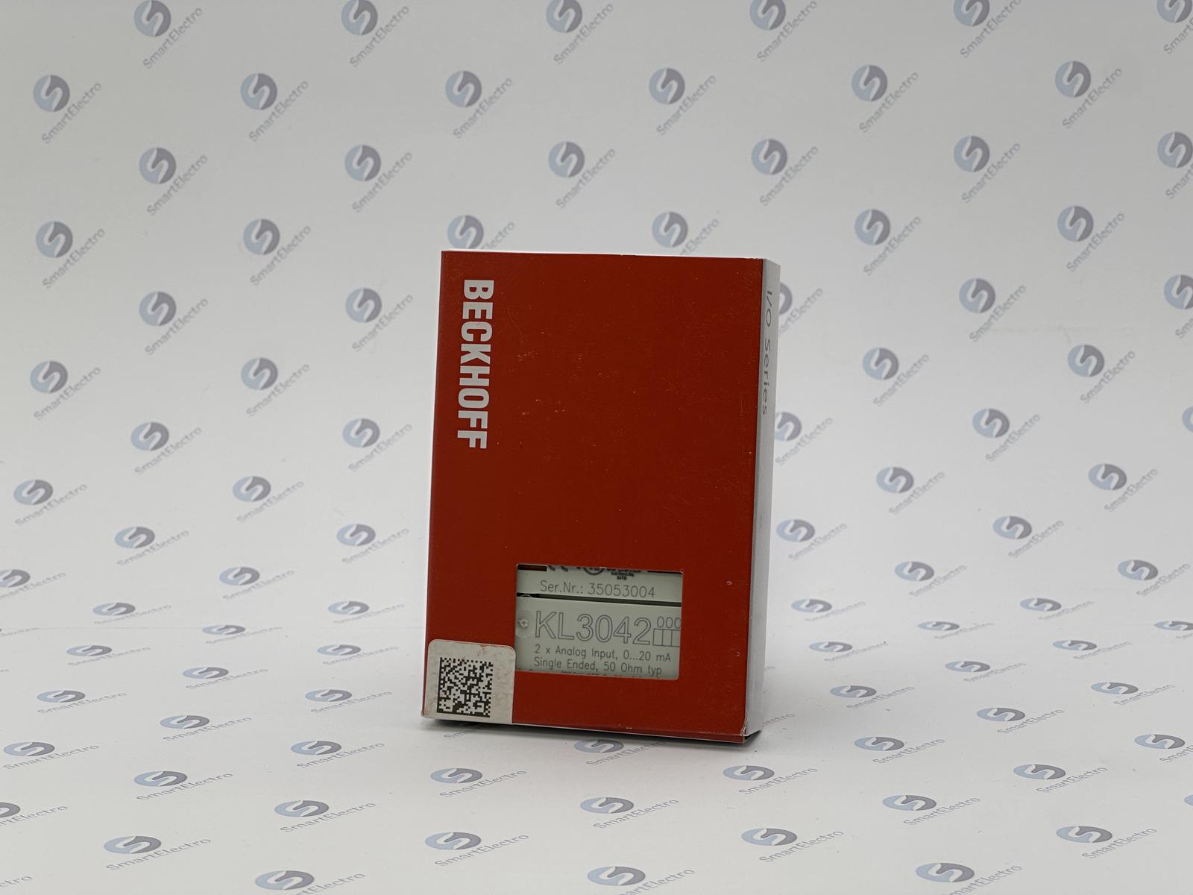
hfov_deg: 25.3
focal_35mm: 77
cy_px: 448
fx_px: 2654
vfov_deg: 19.1
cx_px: 596
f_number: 2.8
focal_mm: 9
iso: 32
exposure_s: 1/194
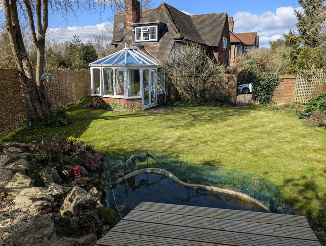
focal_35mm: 24
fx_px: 226
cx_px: 163
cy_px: 123
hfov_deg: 71.5
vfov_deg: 56.9
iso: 19
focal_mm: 6.9
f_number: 1.68
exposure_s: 1/968
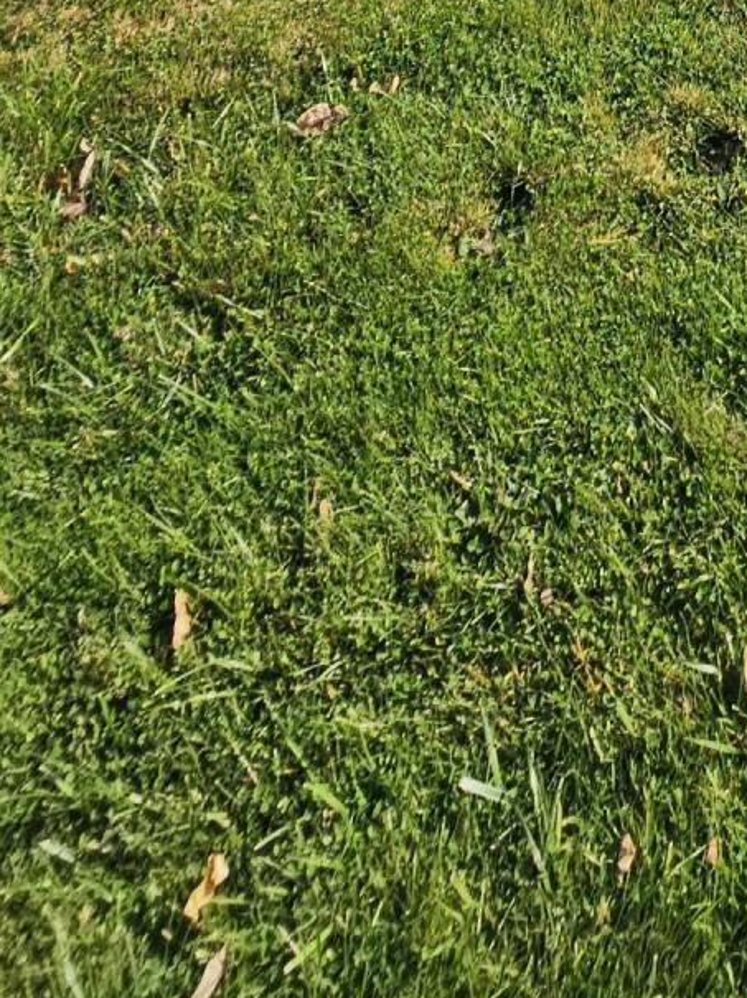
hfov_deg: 27.8
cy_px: -635
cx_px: 973
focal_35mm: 43
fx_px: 1239
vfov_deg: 25.7
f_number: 2.2
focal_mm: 2.2
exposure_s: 1/2346
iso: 50
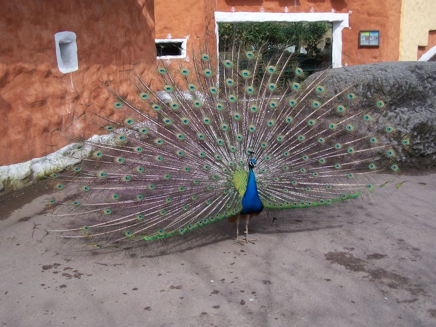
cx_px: 218
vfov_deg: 30.3
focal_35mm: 48
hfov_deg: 39.7
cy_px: 164
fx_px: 605
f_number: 3
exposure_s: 1/1000
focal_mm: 8
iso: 80
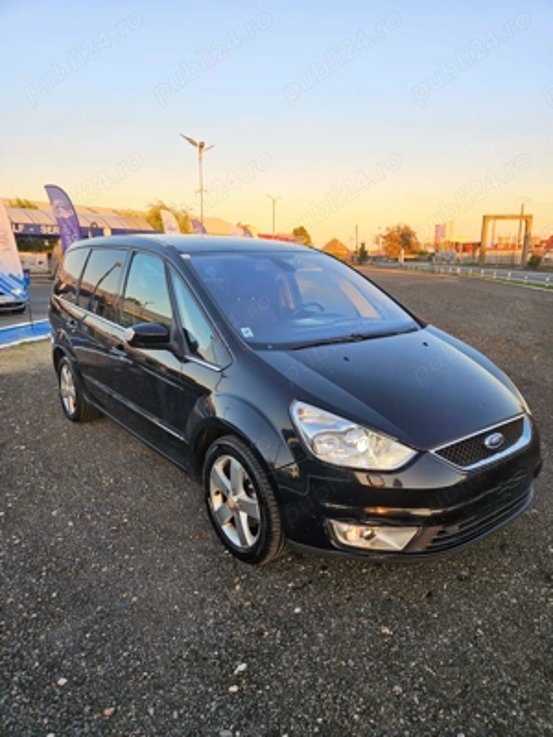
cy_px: 368
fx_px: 490
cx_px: 276
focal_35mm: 23
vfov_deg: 73.9
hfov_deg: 58.9
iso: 25
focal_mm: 5.4
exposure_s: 1/190
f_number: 1.8
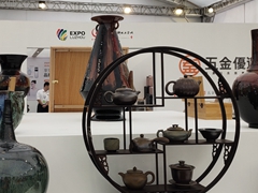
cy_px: 79
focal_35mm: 48
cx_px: 64
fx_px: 358
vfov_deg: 30.2
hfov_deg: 38.6
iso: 139
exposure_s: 1/100
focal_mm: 4.76
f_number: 1.79
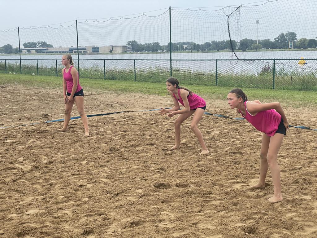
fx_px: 476
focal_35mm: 52
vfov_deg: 28.0
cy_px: 119
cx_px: 158
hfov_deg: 36.8
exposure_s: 1/211
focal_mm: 6
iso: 25
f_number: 2
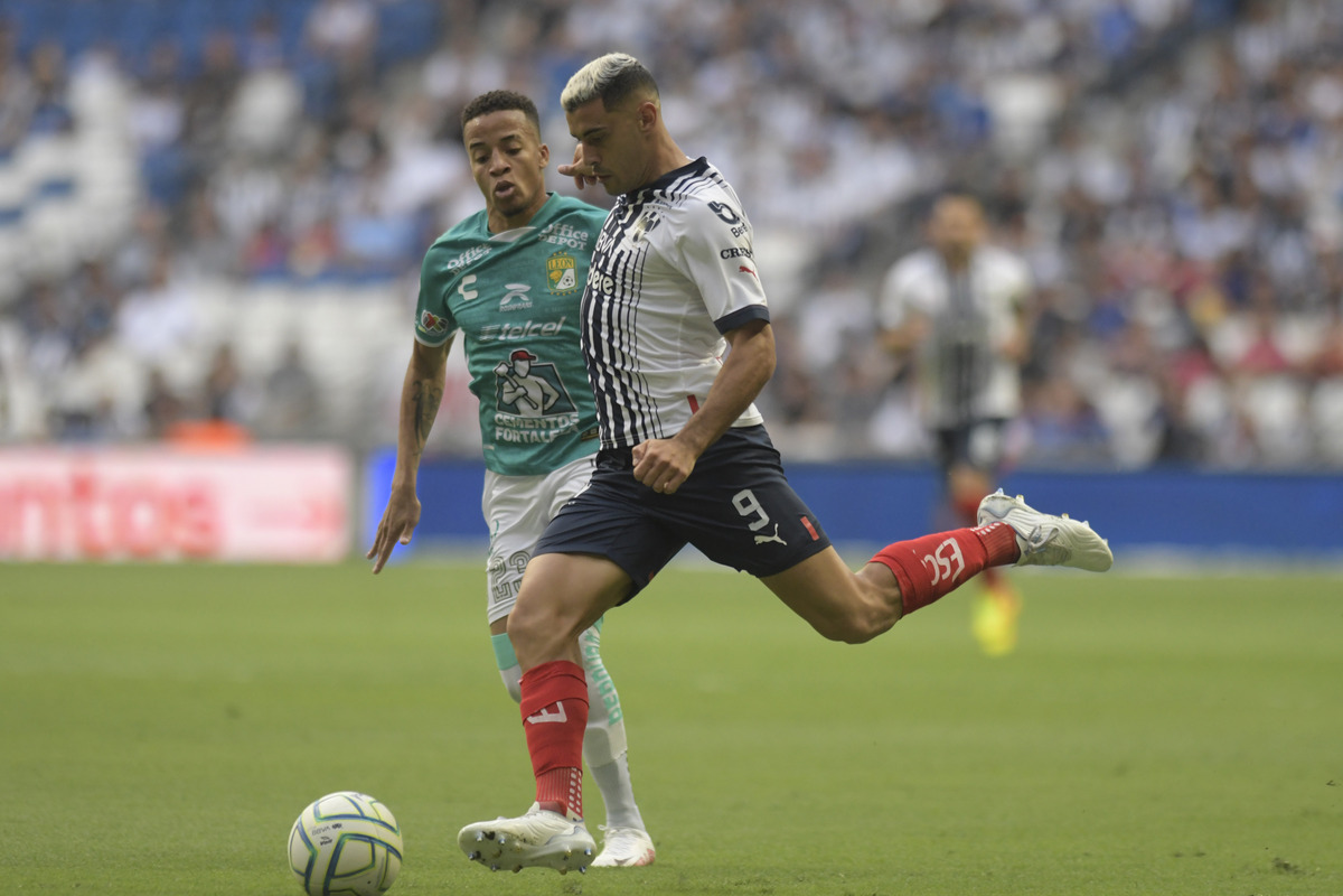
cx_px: 672
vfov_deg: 3.1
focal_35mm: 450
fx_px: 16786
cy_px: 448
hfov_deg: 4.6
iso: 2000
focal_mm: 300
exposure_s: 1/2500
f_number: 2.8
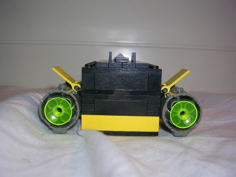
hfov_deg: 49.0
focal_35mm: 38
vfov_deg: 37.7
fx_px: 259
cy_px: 88
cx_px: 118
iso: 50
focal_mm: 5.8
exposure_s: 1/60.1
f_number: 2.8
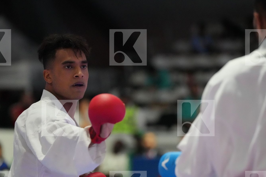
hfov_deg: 10.8
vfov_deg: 7.2
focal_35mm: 191
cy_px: 118
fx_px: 1411
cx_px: 128
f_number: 2.8
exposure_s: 1/800
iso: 12800
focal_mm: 141
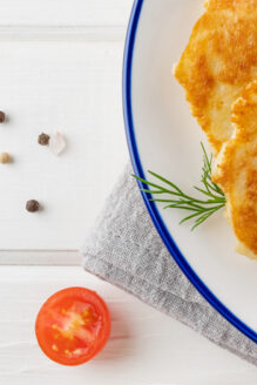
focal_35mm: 139
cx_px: 424
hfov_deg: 9.5
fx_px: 1487
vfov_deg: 14.7
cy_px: 80
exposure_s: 1/200
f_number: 11
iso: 320
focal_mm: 57
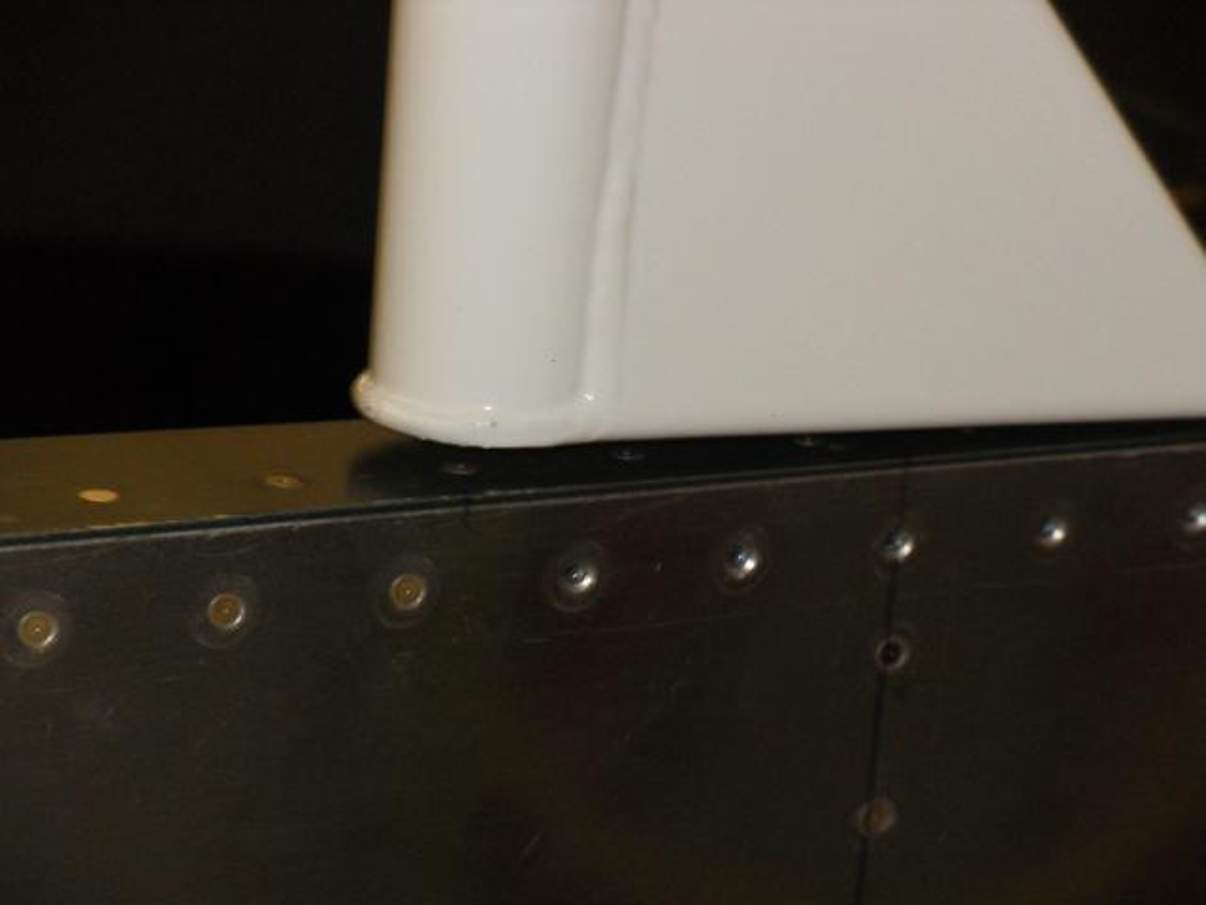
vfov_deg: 12.5
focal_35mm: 119
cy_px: 452
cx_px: 603
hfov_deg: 16.6
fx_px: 4146
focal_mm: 21.7
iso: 400
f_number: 5
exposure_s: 1/90
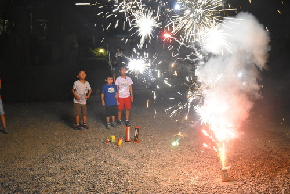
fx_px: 290
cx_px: 145
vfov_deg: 36.9
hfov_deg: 53.1
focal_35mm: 36
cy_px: 97
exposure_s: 1/50
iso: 3200
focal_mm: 24
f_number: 3.8
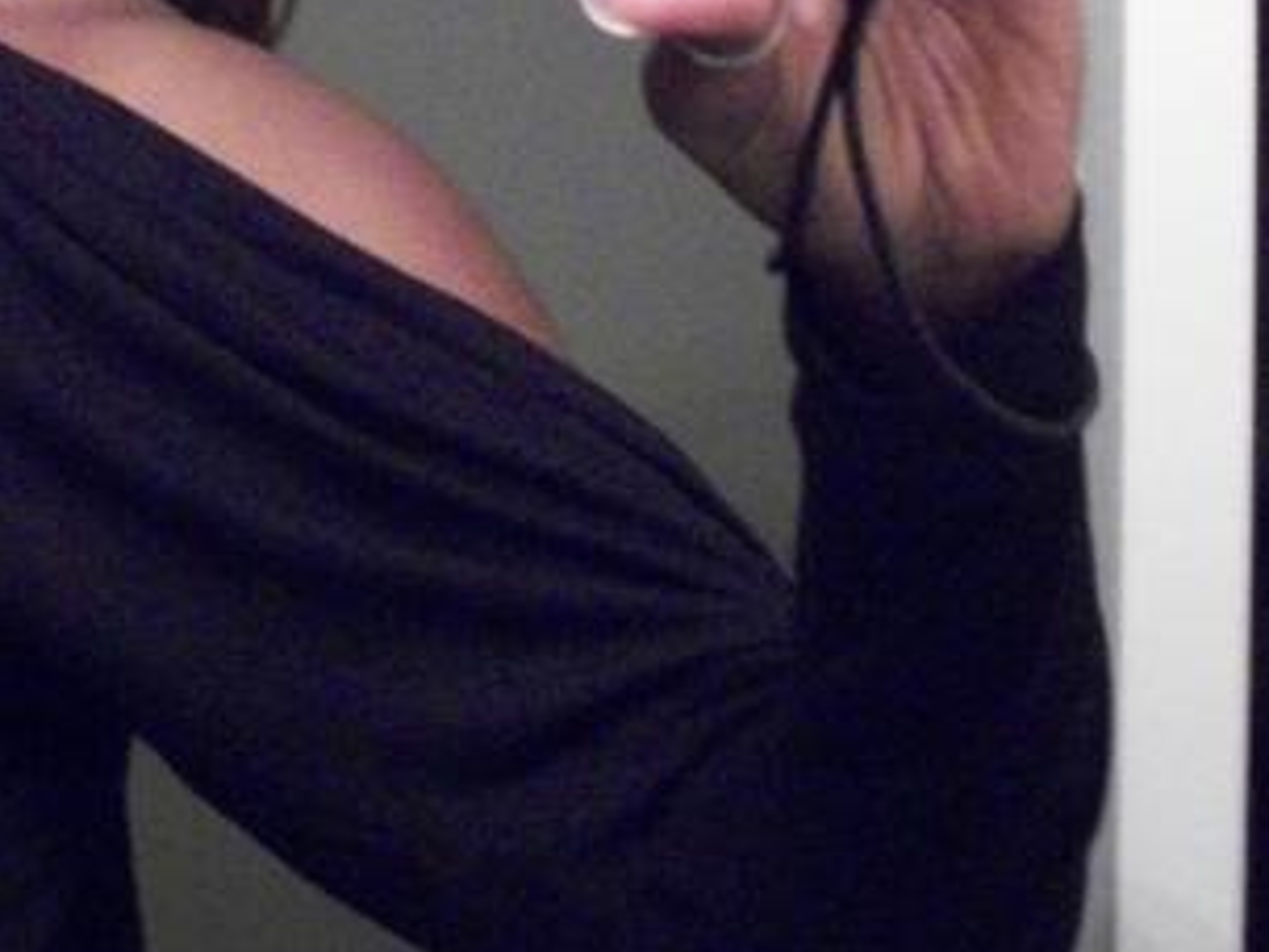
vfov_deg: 15.7
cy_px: -29
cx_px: 392
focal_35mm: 92
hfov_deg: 21.2
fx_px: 3373
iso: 640
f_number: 3.1
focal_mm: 6.3
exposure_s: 1/50
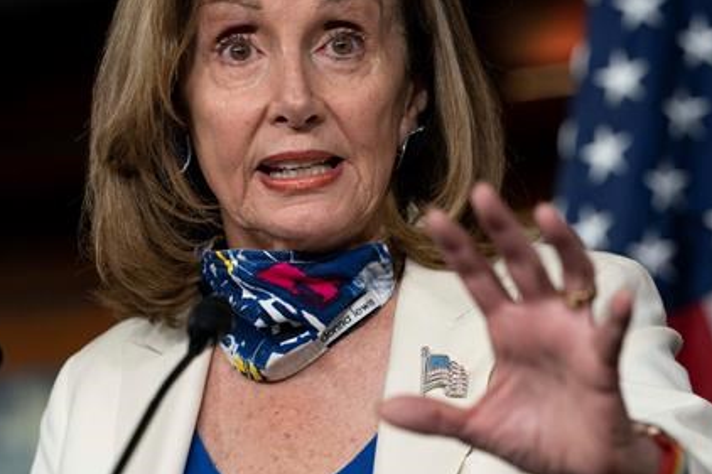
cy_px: 197
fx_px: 4903
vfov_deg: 5.5
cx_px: 467
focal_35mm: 248
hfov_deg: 8.3
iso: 2500
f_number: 4.5
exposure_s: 1/500
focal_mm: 161
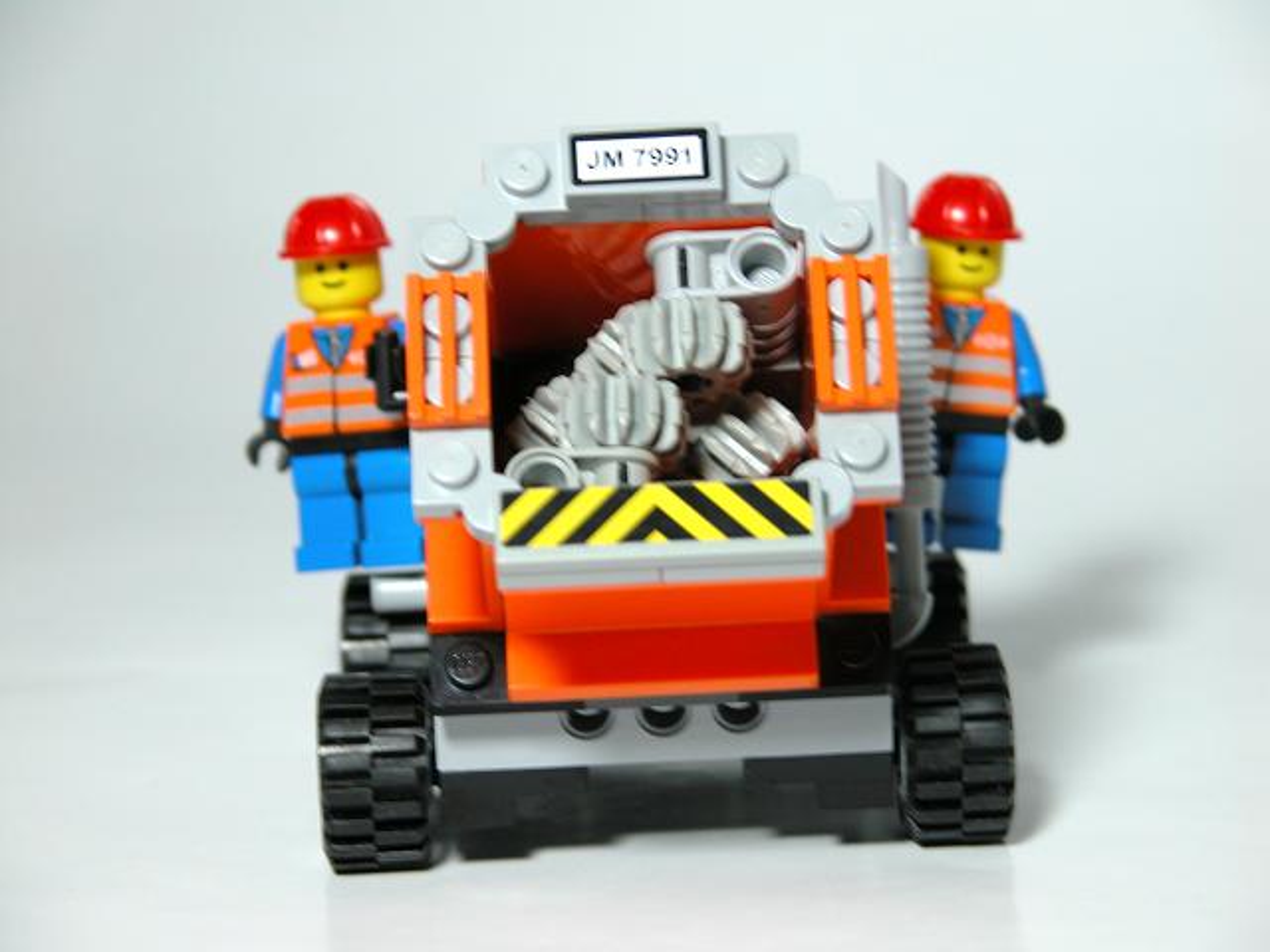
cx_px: 635
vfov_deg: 10.9
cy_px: 476
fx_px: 4990
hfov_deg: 14.5
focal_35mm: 136
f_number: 3.8
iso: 100
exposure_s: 1/14.7
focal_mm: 34.7
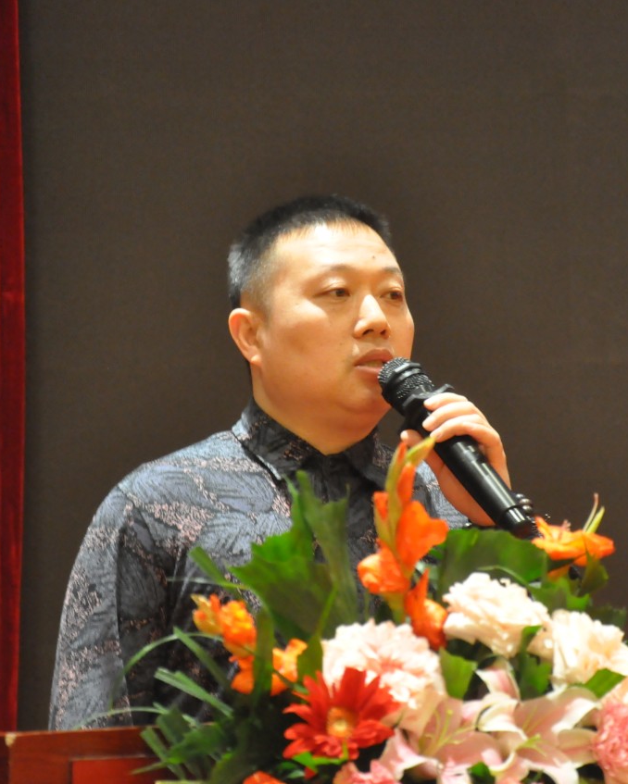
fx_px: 3948
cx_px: 389
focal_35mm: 170
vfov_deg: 11.3
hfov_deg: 9.1
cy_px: 392
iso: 3200
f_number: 5.3
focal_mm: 80
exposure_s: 1/25
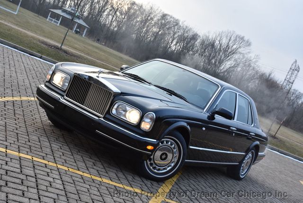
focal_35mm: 57
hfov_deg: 35.0
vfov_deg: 23.8
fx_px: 480
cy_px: 102
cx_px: 152
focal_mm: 38
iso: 800
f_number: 8
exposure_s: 1/320
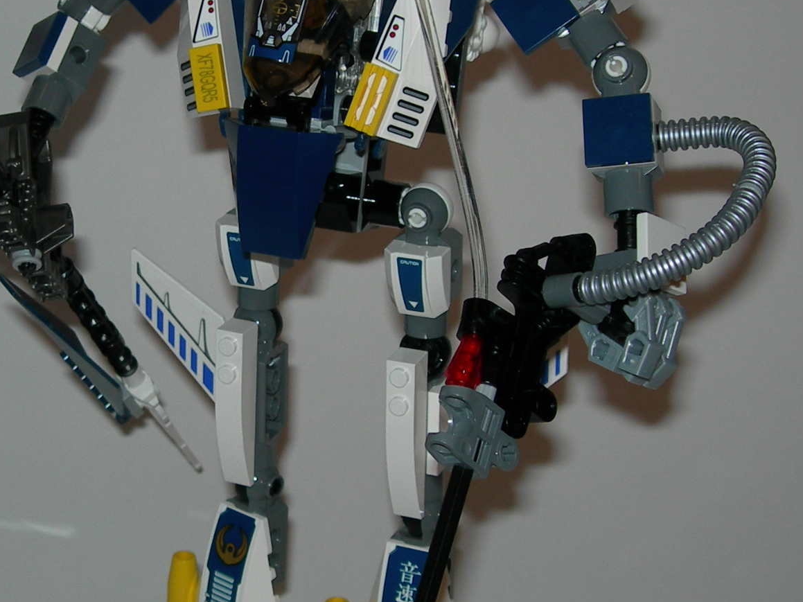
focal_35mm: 85
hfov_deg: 22.8
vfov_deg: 17.3
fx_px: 1972
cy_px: 203
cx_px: 215
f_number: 2.8
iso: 50
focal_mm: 7.8
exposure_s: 1/60.1
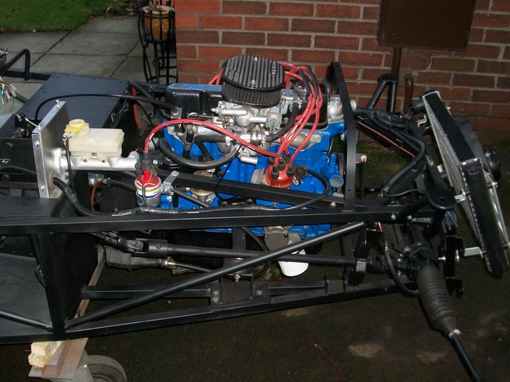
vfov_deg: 34.3
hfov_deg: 44.8
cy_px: 191
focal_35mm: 42
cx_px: 255
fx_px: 619
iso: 160
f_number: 3.2
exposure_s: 1/15
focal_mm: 7.1
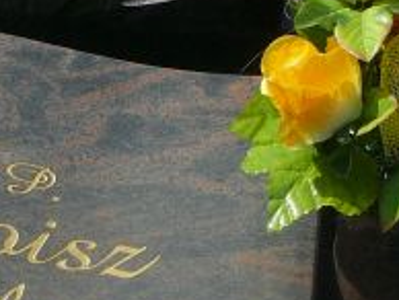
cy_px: 395
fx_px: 1558
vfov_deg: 10.7
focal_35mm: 135
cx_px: -101
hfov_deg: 14.1
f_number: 5
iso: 80
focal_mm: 6.1
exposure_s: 1/500
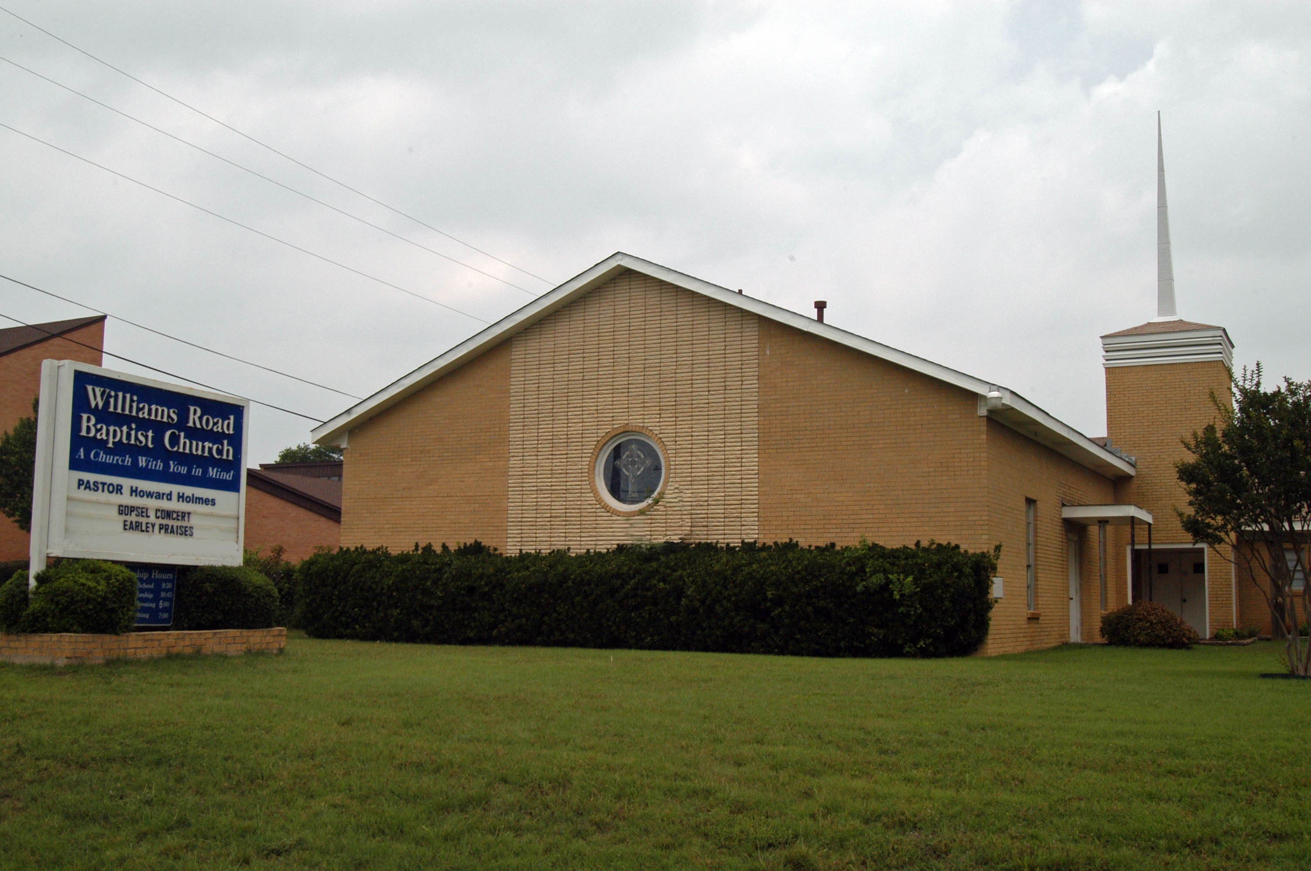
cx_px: 656
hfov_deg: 53.2
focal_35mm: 36
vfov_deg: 36.8
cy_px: 436
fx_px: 1310
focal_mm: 24
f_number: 11
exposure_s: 1/500
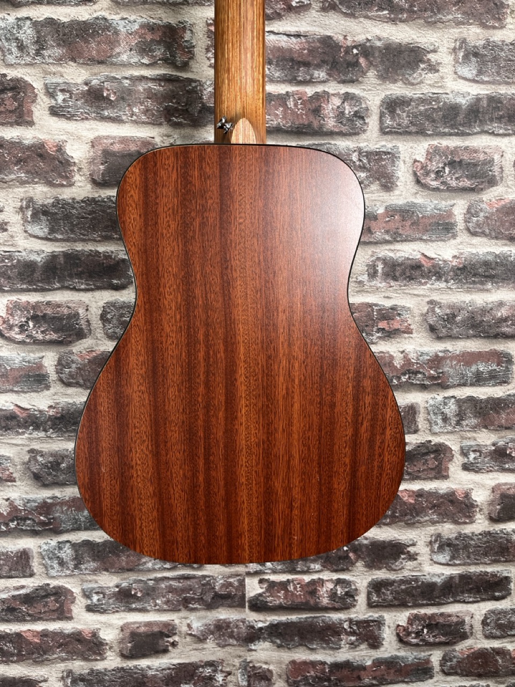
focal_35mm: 26
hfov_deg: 53.1
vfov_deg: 67.3
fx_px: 516
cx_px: 258
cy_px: 344
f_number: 1.6
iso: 125
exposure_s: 1/109
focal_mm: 5.1
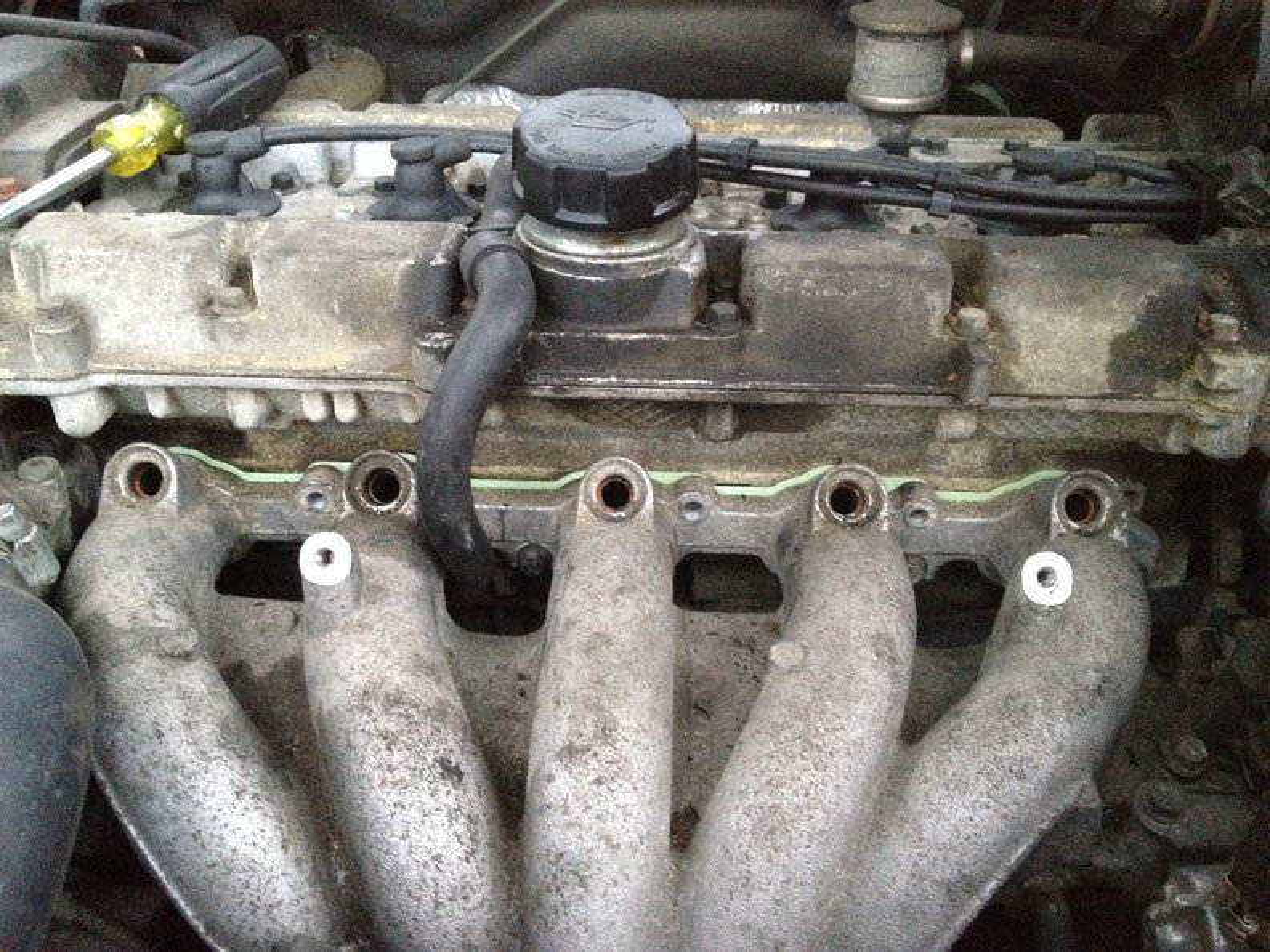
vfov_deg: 40.7
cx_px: 635
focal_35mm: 35
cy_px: 476
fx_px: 1284
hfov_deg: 52.6
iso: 800
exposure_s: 1/15
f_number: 2.4
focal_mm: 4.28
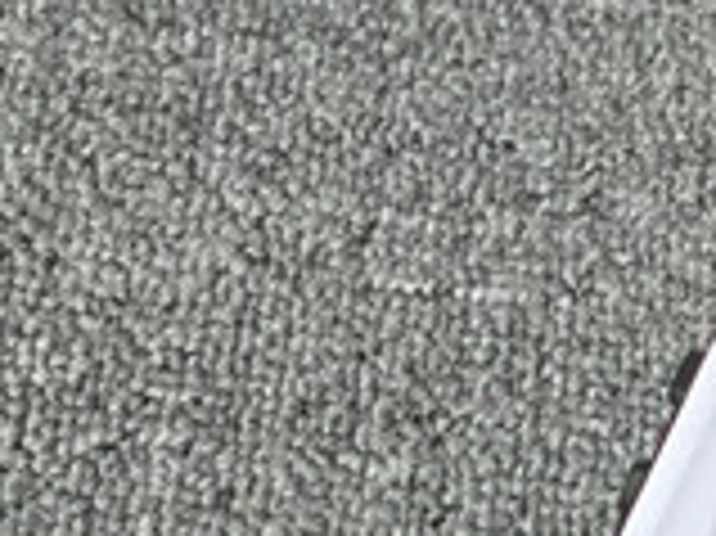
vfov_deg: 8.0
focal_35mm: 176
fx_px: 3638
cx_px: 1315
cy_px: 1110
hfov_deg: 10.5
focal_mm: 3.3
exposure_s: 1/312
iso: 25
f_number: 2.4
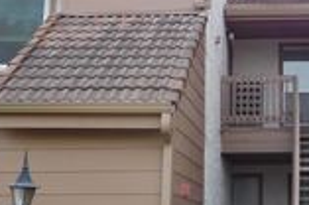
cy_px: 80
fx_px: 711
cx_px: 303
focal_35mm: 83
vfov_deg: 16.4
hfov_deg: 23.6
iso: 125
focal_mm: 4.5
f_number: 3.4
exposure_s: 1/200
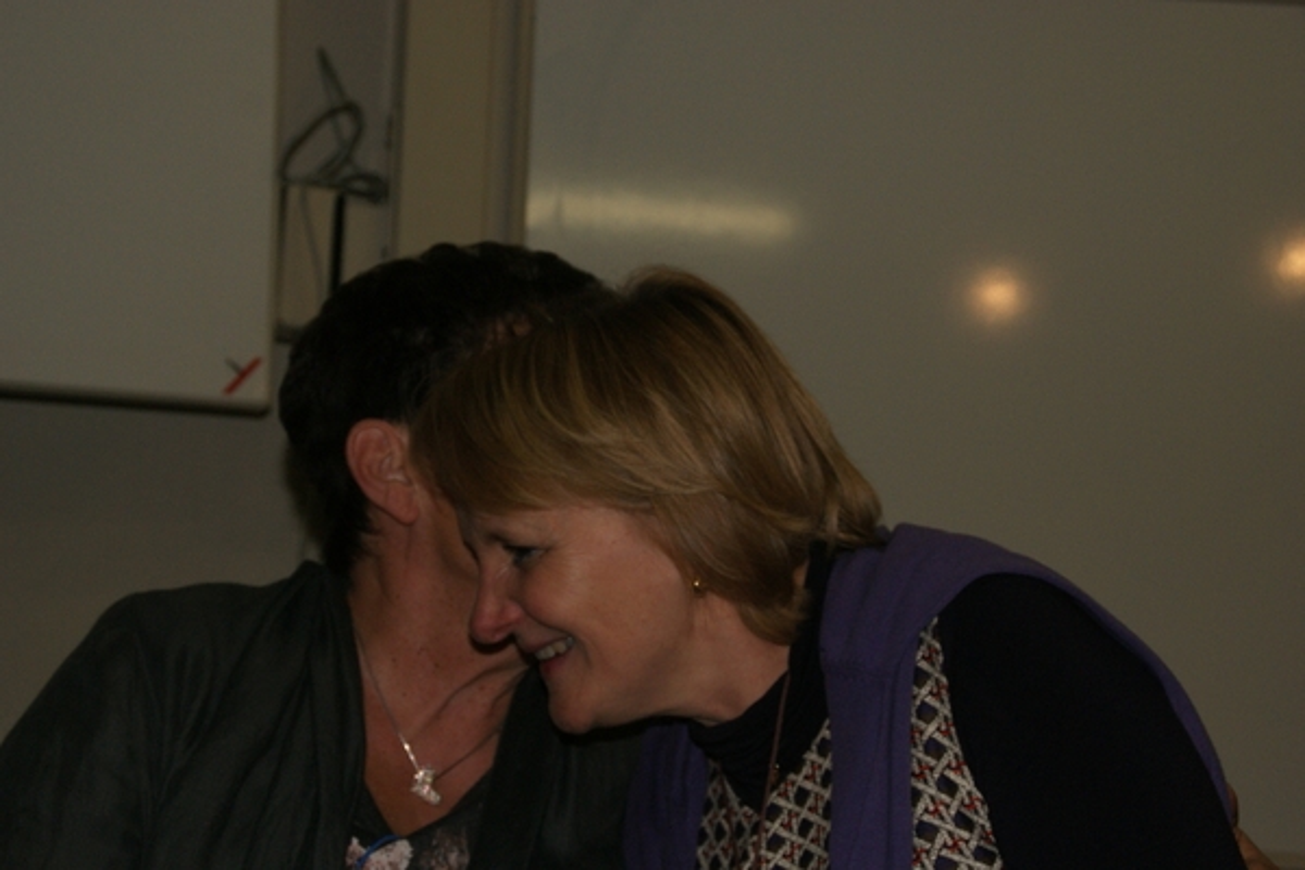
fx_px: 2719
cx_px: 652
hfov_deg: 27.0
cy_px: 435
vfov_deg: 18.2
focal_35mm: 75
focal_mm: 50
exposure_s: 1/80
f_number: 5.6
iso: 400
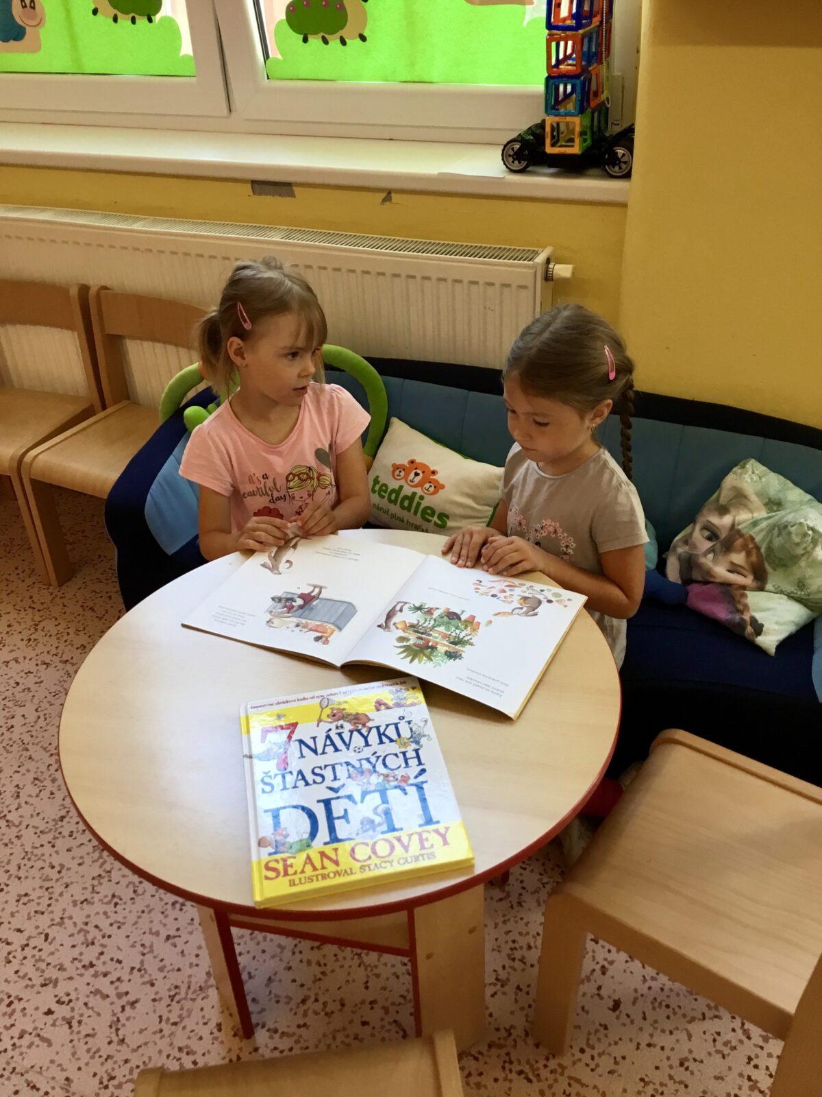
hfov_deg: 45.4
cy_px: 548
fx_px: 982
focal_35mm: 31
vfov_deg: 58.4
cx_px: 411
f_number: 2.4
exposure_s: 1/33
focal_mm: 3.3
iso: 25
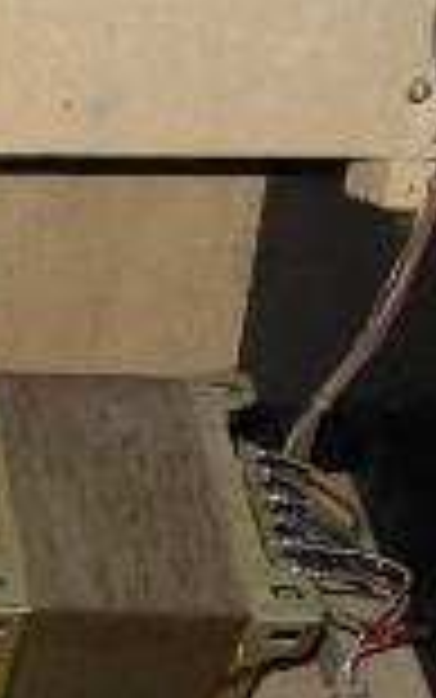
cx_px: -346
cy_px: 635
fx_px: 1690
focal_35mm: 89
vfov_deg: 22.7
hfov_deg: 13.3
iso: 125
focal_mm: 5.2
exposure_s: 1/25
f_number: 3.3
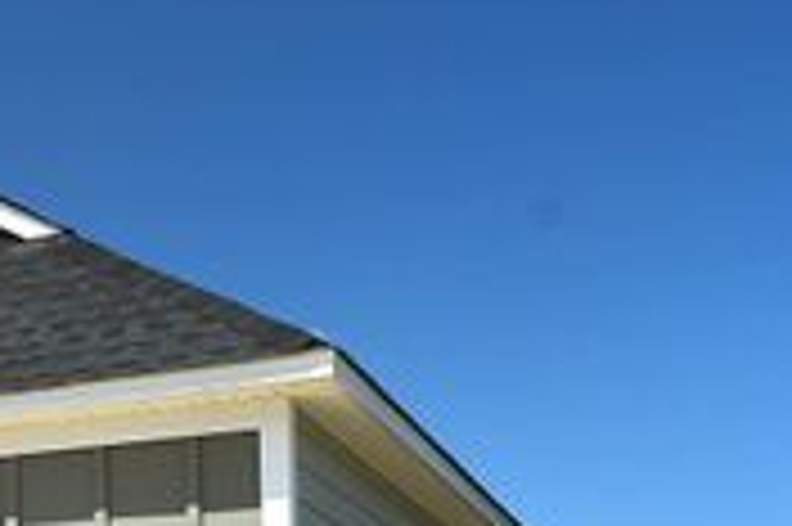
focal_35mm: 85
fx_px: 1868
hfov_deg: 21.7
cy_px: 679
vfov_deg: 15.3
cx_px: -220
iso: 100
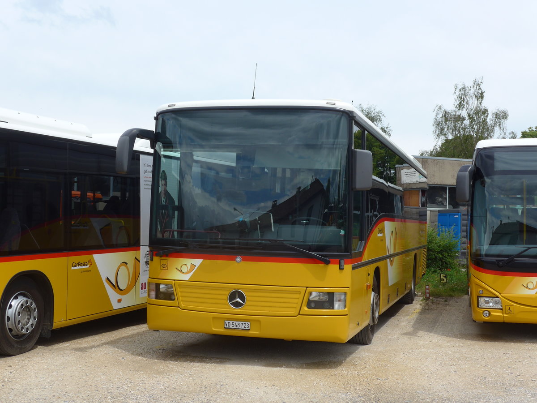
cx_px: 268
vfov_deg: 28.0
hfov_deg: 36.8
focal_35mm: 52
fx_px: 807
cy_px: 202
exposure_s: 1/1300
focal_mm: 10.7
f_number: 3.3
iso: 80
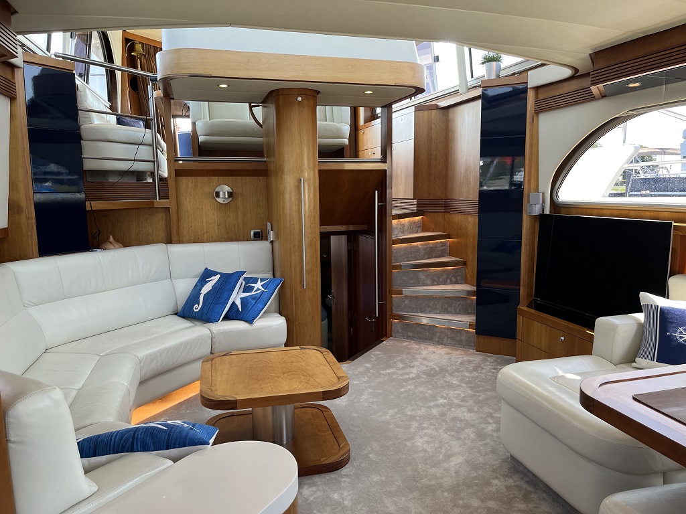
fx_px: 515
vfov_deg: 53.1
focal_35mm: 26
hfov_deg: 67.3
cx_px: 343
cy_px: 257
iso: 64
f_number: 1.6
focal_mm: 5.1
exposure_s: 1/84
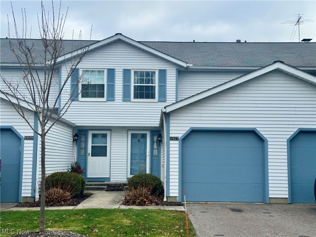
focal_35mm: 48
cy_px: 118
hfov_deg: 39.7
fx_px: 438
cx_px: 158
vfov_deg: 30.3
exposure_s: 1/1453
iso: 64
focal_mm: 6.86
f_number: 1.78
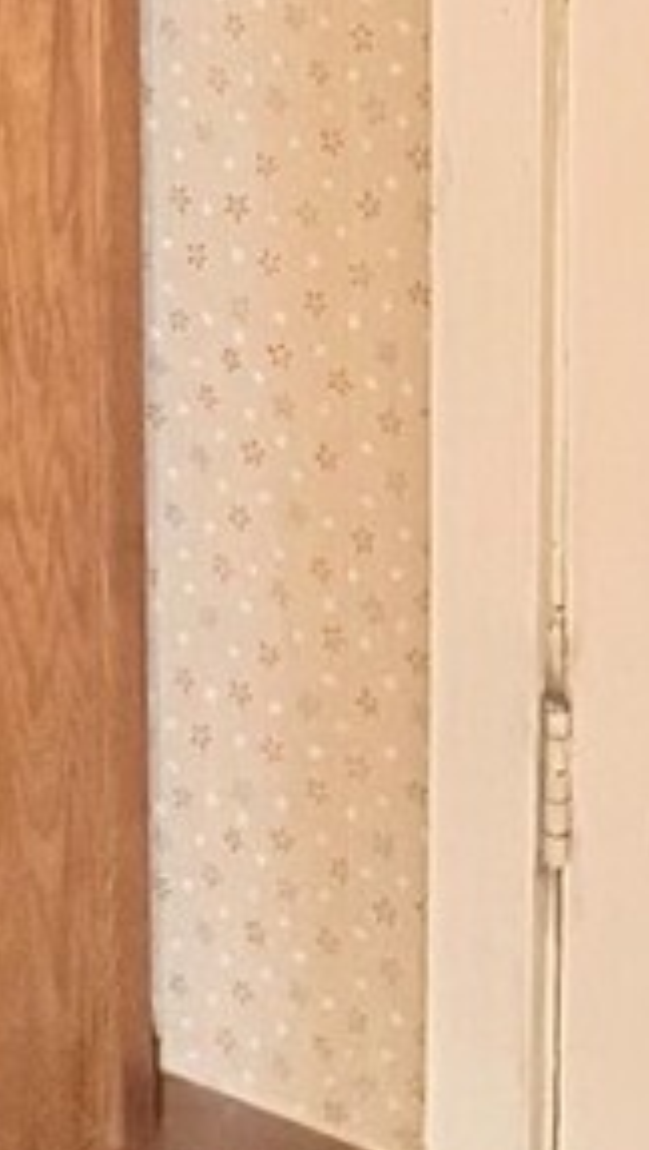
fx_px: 3997
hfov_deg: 9.1
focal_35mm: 131
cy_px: -585
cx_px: -308
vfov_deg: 15.1
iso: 1000
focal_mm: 6.76
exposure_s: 1/30
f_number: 1.78
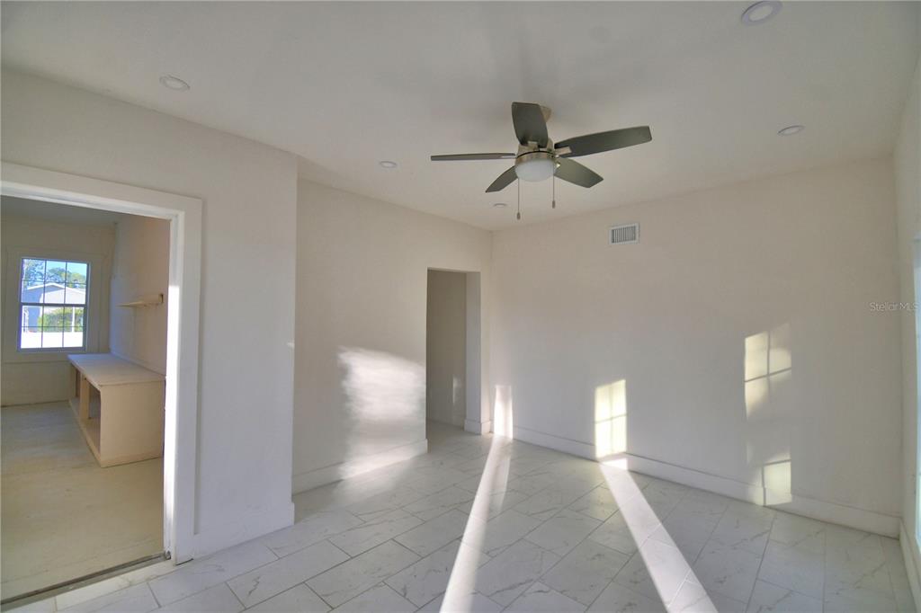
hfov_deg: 100.4
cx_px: 460
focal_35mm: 15
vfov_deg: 77.3
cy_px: 306
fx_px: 384
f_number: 4.5
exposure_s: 1/500
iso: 200
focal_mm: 10
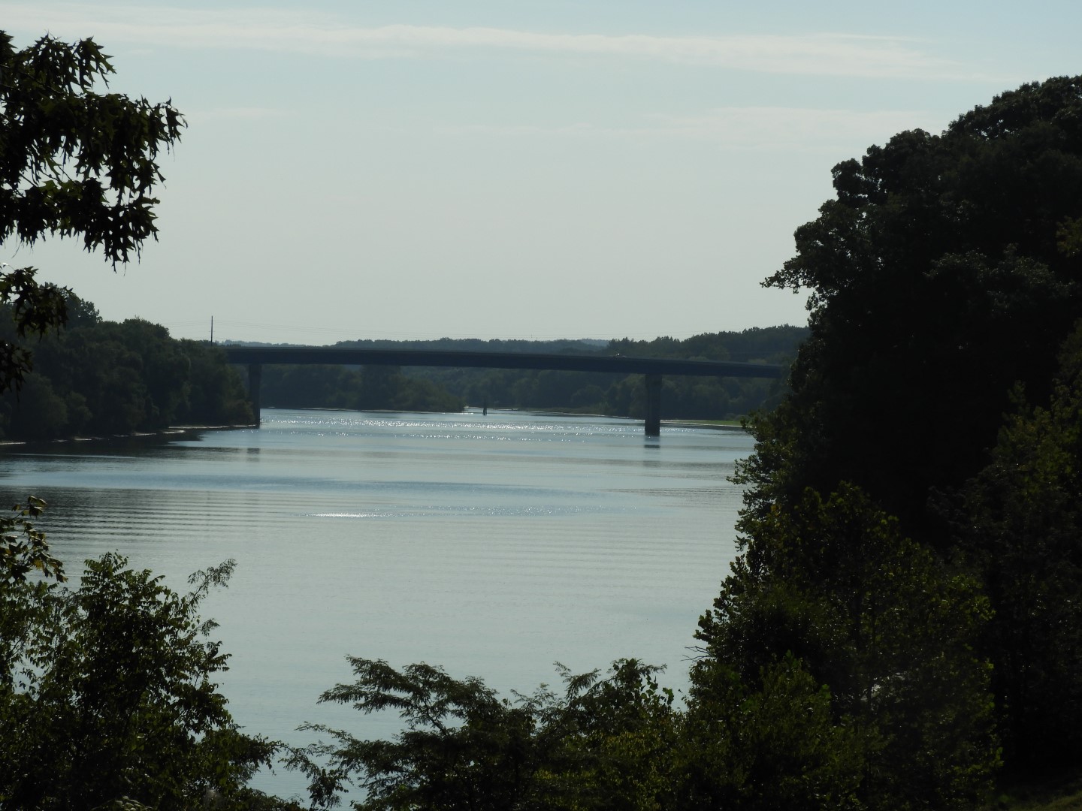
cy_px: 406
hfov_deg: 15.8
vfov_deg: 11.9
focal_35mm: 125
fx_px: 3907
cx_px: 541
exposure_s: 1/1600
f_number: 6.3
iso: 100
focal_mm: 22.4
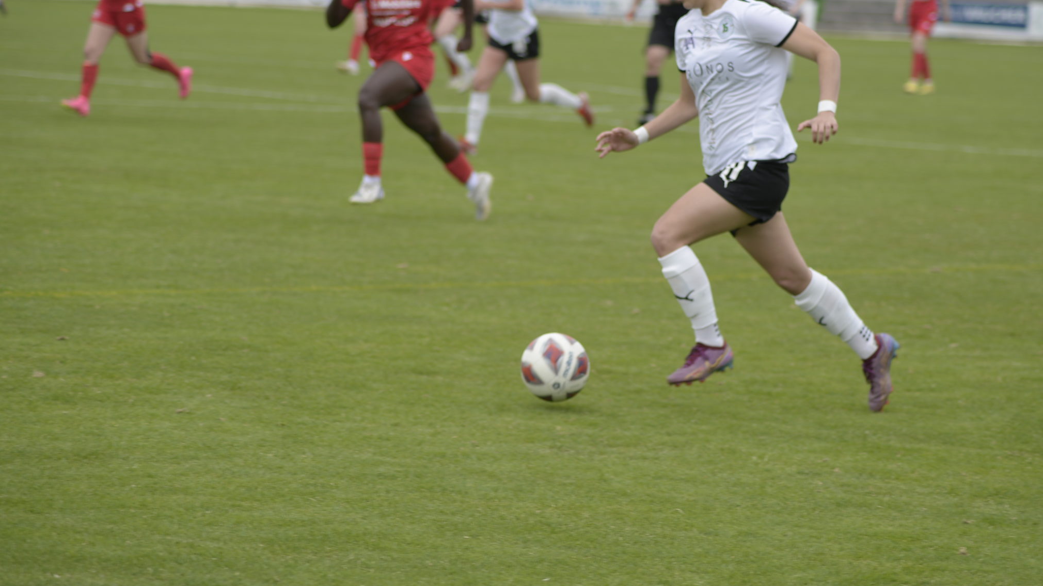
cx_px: 561
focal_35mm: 179
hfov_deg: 12.0
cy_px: 240
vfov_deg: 6.8
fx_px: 4950
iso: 180
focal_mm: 135
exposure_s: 1/500
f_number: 4.2
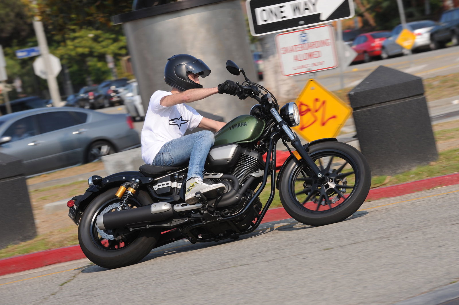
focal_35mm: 200
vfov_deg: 6.9
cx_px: 230
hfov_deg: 10.3
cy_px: 152
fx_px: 2548
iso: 250
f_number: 13
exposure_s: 1/320
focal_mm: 200
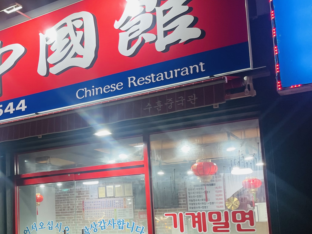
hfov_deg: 35.1
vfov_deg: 28.1
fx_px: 460
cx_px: 27
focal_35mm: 51
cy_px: 177
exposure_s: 1/60
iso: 64
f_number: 1.6
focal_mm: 4.2
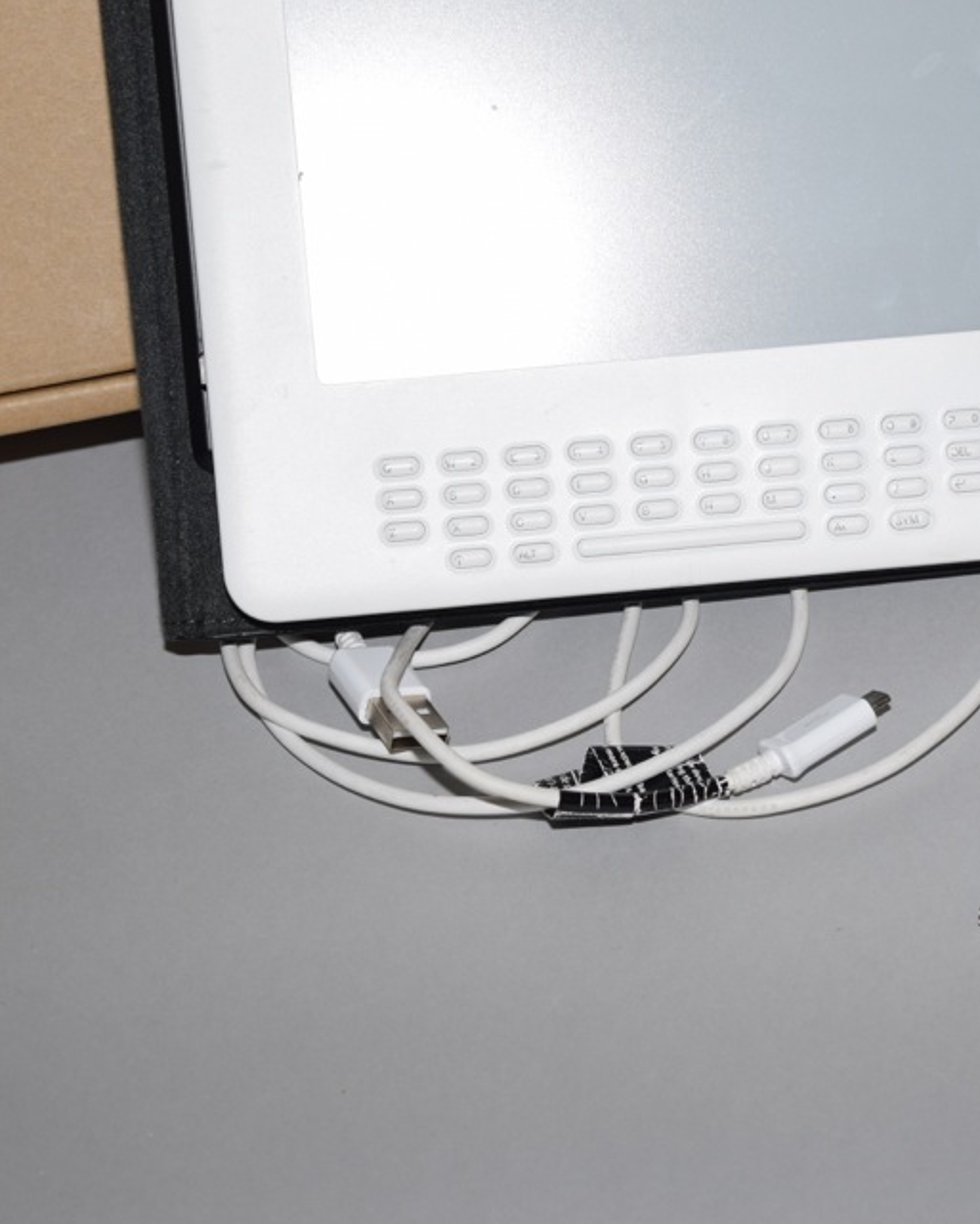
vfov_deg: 15.9
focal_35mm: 121
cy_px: 604
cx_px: 802
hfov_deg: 12.7
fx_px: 4376
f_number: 5.6
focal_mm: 55
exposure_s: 1/60
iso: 320
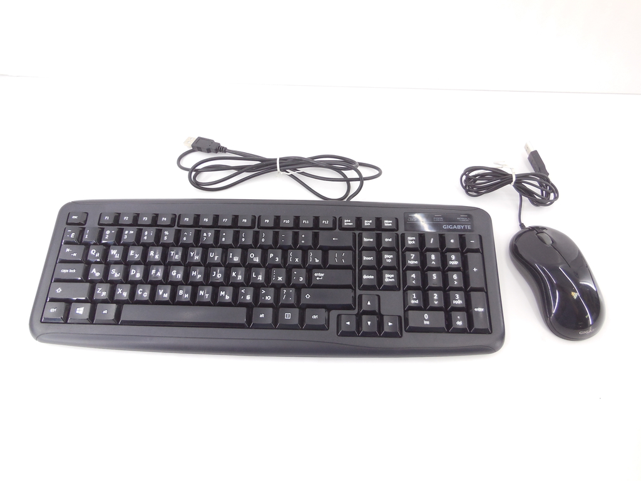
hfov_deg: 69.4
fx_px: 463
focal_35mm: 25
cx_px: 320
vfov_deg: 54.9
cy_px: 240
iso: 125
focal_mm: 4.5
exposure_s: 1/25
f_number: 3.1
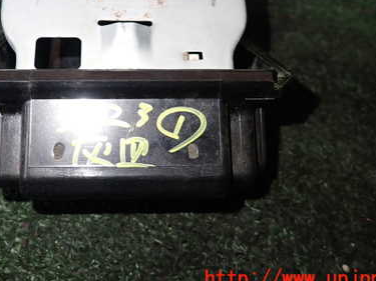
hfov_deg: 46.2
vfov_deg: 35.1
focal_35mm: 40
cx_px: 130
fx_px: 434
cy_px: 67
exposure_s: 1/30
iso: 320
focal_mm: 4.5
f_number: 2
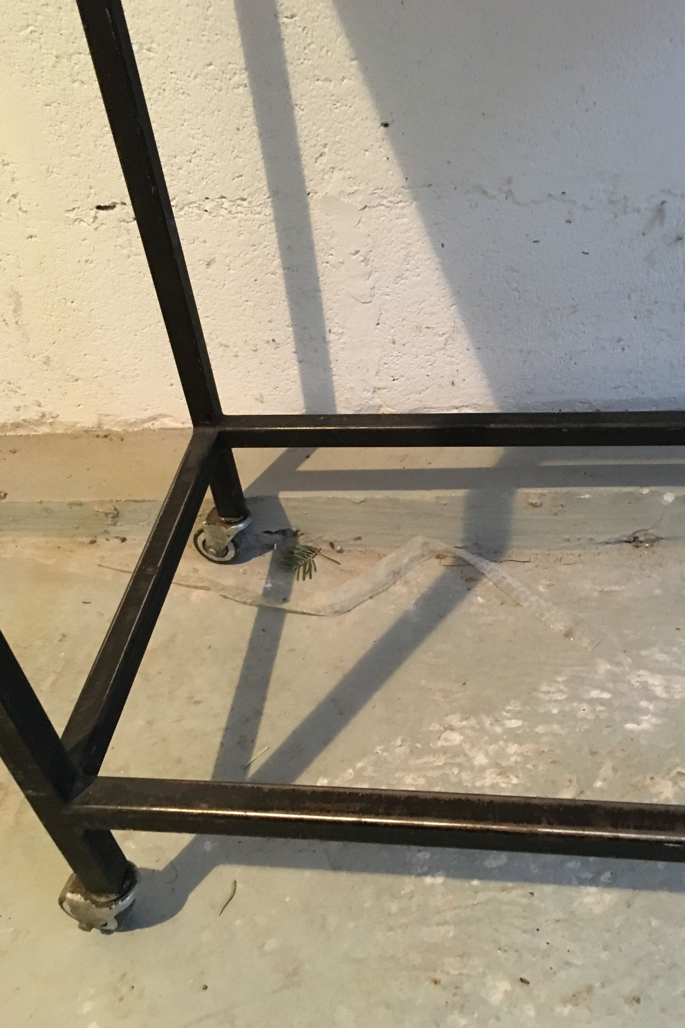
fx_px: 885
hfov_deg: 42.3
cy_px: 510
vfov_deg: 60.3
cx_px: 378
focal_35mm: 31
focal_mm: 4.15
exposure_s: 1/17
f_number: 2.2
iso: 320
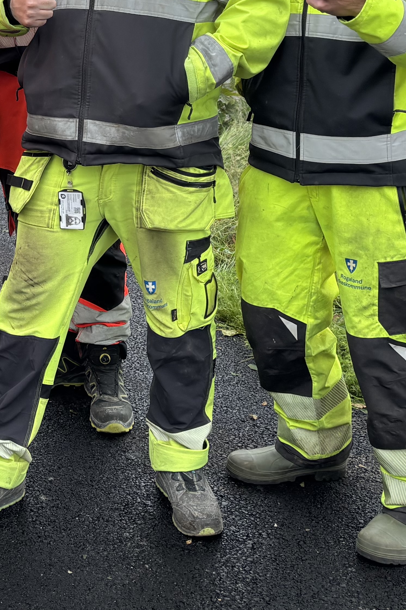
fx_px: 1168
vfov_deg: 28.1
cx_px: -120
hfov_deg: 18.4
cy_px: 58
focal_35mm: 69
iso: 50
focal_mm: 5.96
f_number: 1.6
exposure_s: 1/1152
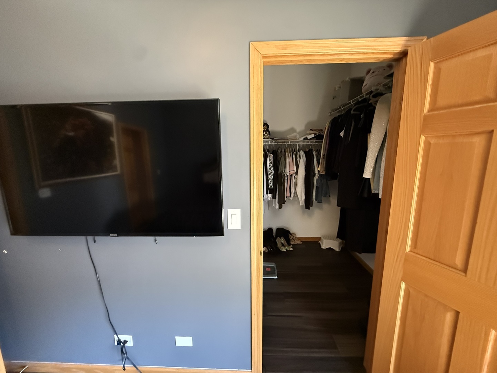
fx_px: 201
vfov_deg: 85.7
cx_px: 248
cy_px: 186
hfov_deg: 102.1
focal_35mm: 14
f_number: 2.2
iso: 1250
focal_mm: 2.22
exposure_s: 1/60
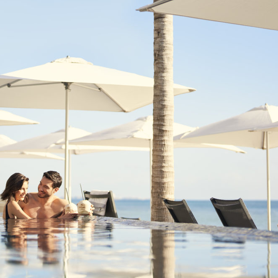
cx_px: 93
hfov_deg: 18.1
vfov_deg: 18.1
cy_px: 139
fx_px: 872
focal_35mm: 96
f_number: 1.4
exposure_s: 1/4000
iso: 100
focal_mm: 50
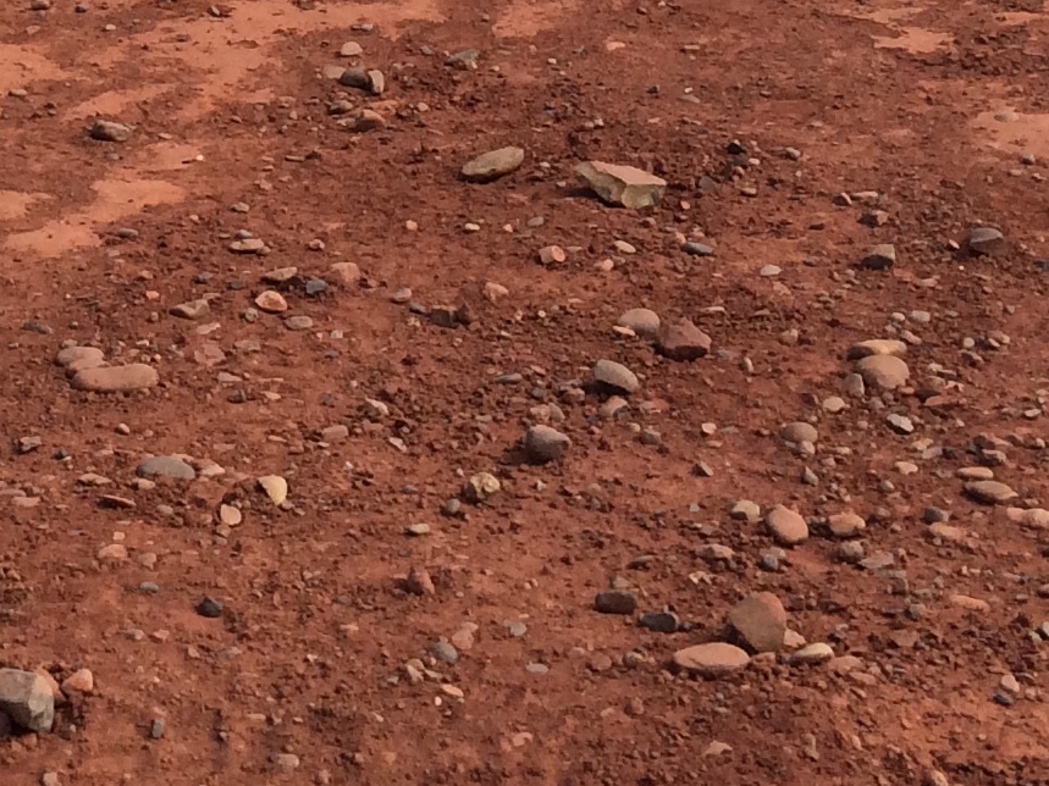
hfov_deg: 16.9
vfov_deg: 11.9
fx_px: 3454
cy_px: -648
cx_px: -27
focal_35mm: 114
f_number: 2.2
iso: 40
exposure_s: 1/1953
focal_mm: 4.12
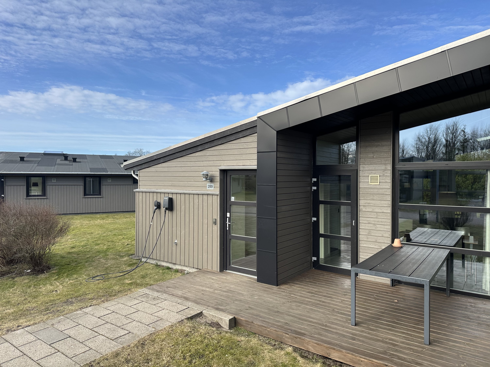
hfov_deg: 71.6
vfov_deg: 56.8
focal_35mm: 24
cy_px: 184
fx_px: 340
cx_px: 245
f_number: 1.78
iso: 80
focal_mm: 6.86
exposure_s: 1/2299
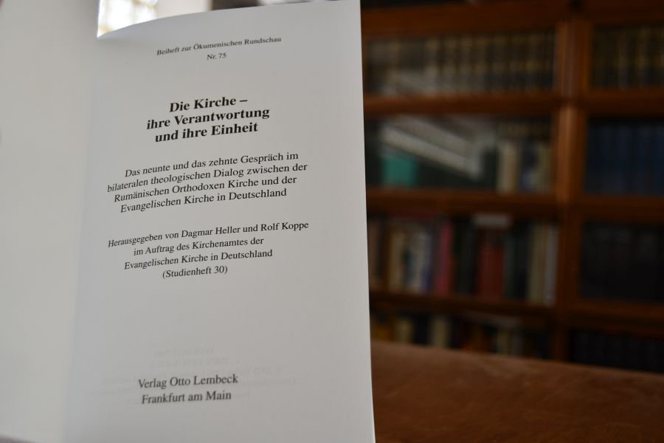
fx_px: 775
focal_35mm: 42
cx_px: 332
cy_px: 222
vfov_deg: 31.9
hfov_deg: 46.4
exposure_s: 1/250
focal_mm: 28
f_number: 4
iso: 640
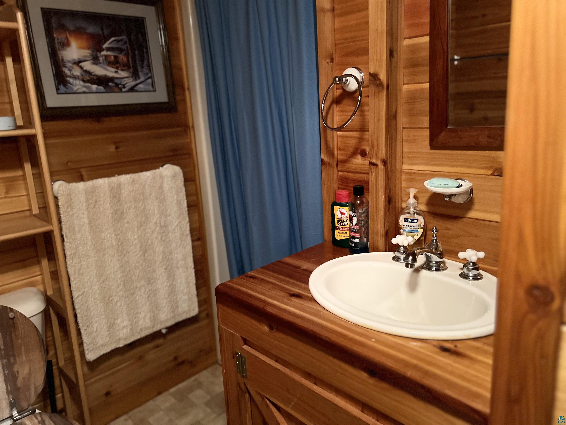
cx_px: 283
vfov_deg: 53.1
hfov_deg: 67.3
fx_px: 425
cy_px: 212
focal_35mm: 26
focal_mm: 5.7
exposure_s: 1/30
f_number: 1.5
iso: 500
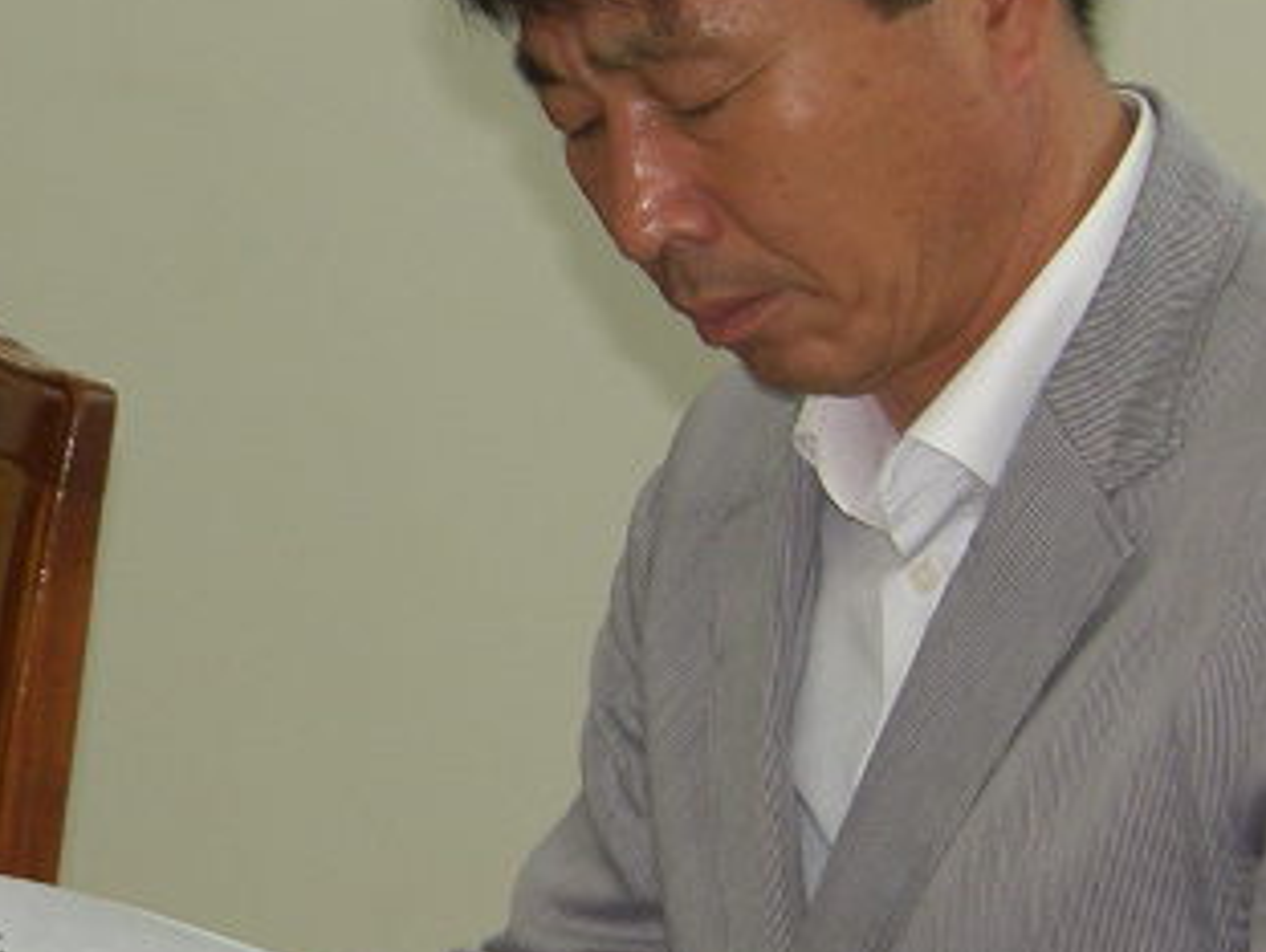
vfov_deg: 5.0
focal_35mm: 296
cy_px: 427
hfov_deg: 6.6
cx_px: -346
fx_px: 10838
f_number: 3.2
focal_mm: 23.2
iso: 100
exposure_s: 1/100
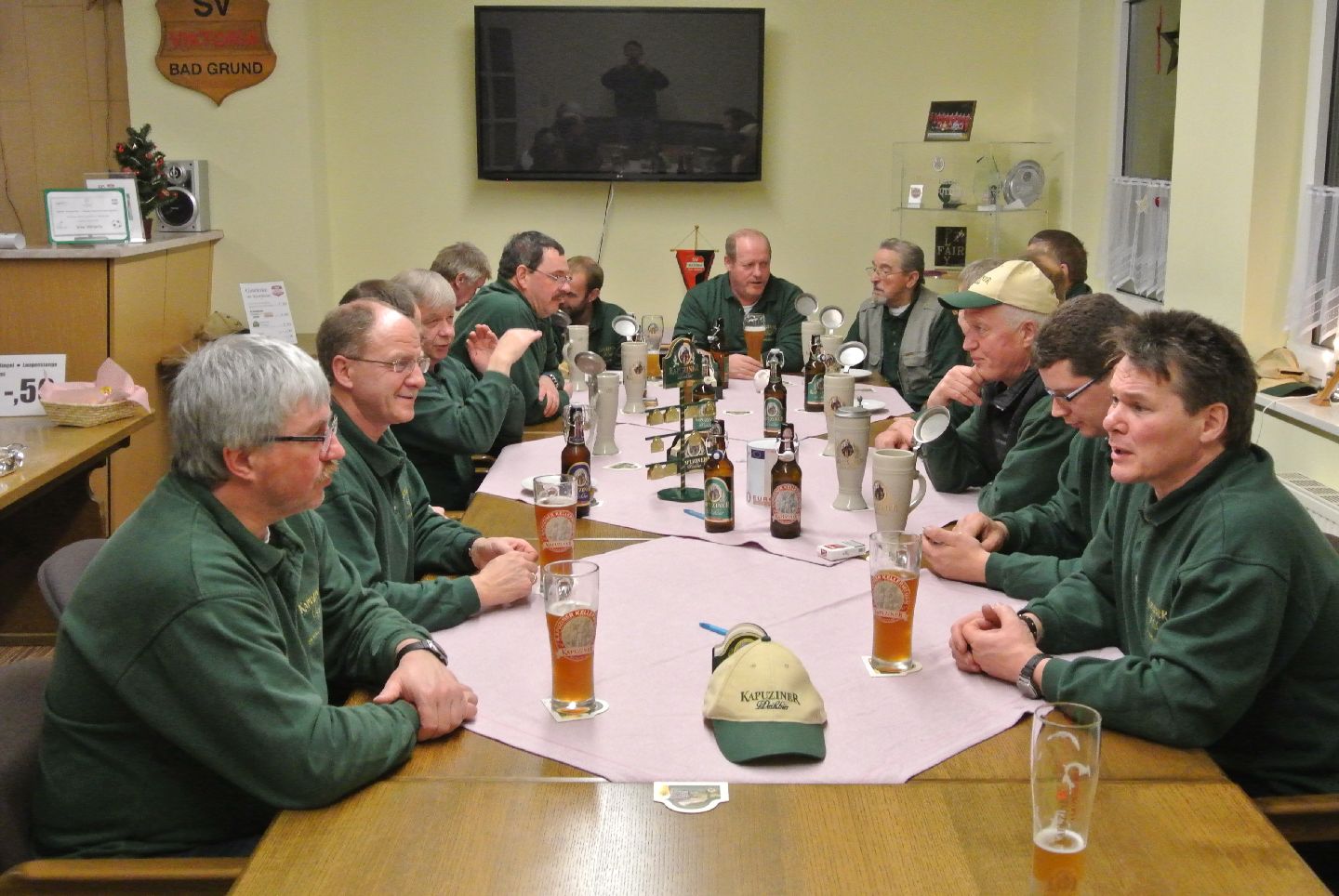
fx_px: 1490
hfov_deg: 48.4
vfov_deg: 33.5
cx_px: 670
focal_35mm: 40
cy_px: 448
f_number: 4.2
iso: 2500
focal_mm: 15.1
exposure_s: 1/60
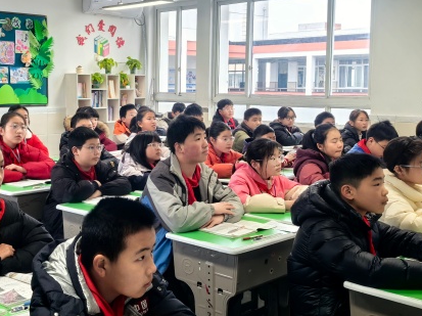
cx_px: 135
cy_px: 138
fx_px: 585
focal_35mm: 48
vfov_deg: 30.2
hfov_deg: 39.1
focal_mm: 5.75
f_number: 4
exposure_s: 1/50
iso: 320
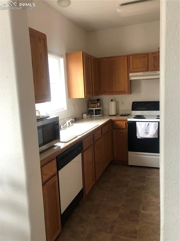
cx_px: 90
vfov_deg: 63.5
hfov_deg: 49.7
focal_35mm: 28
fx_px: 194
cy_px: 120
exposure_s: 1/15
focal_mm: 4
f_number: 1.8
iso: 50
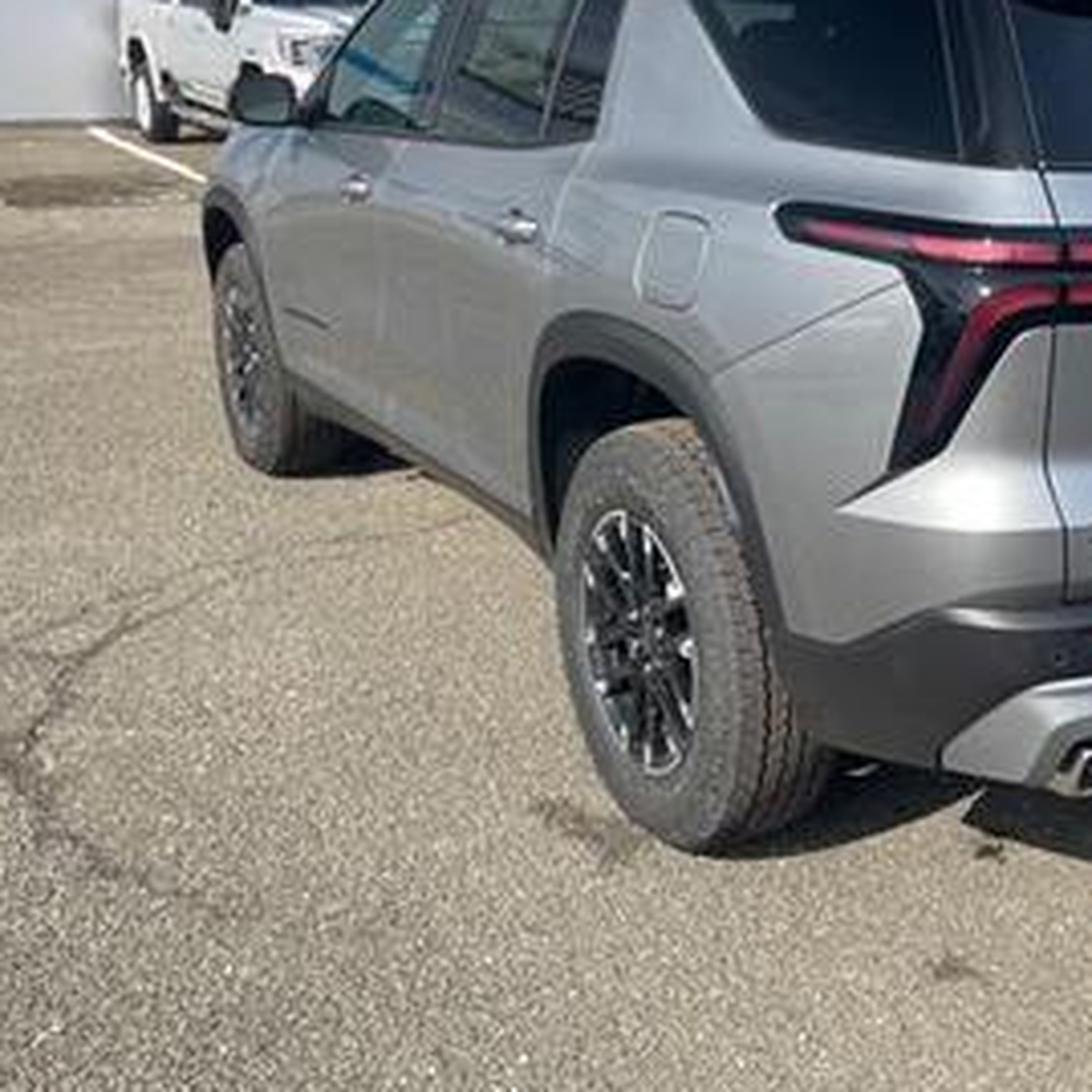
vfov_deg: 38.9
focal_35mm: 43
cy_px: 394
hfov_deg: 37.1
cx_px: 942
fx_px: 1535
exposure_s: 1/527
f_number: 1.6
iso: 32
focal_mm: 4.2
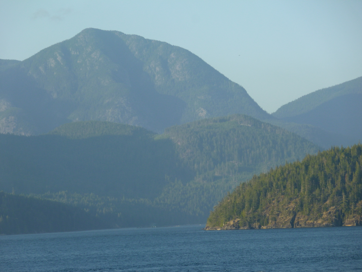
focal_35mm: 166
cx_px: 181
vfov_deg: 8.9
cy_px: 136
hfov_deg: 11.9
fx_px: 1736
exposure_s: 1/125
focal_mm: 29.9
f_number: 5.8
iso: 80
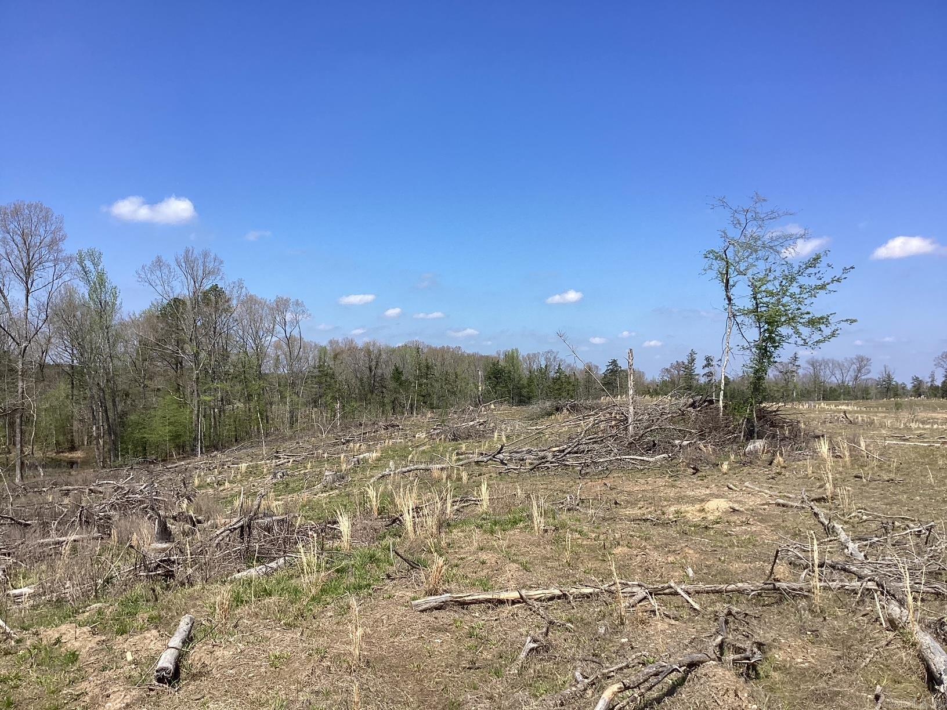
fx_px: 848
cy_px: 355
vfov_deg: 45.4
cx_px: 474
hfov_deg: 58.4
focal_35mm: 31
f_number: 2.4
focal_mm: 3.3
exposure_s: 1/1481
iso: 25
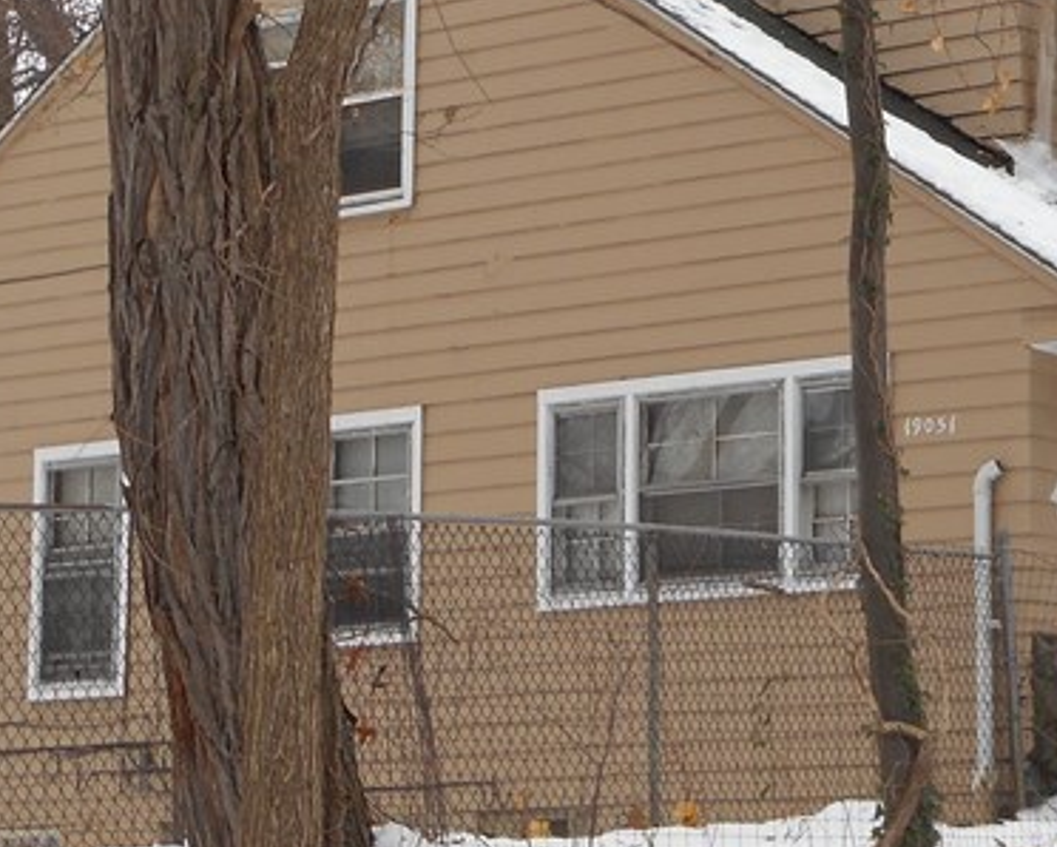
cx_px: 787
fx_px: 4288
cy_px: 148
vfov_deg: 11.2
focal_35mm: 137
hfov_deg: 14.0
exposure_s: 1/30
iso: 100
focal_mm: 9.1
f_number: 4.9
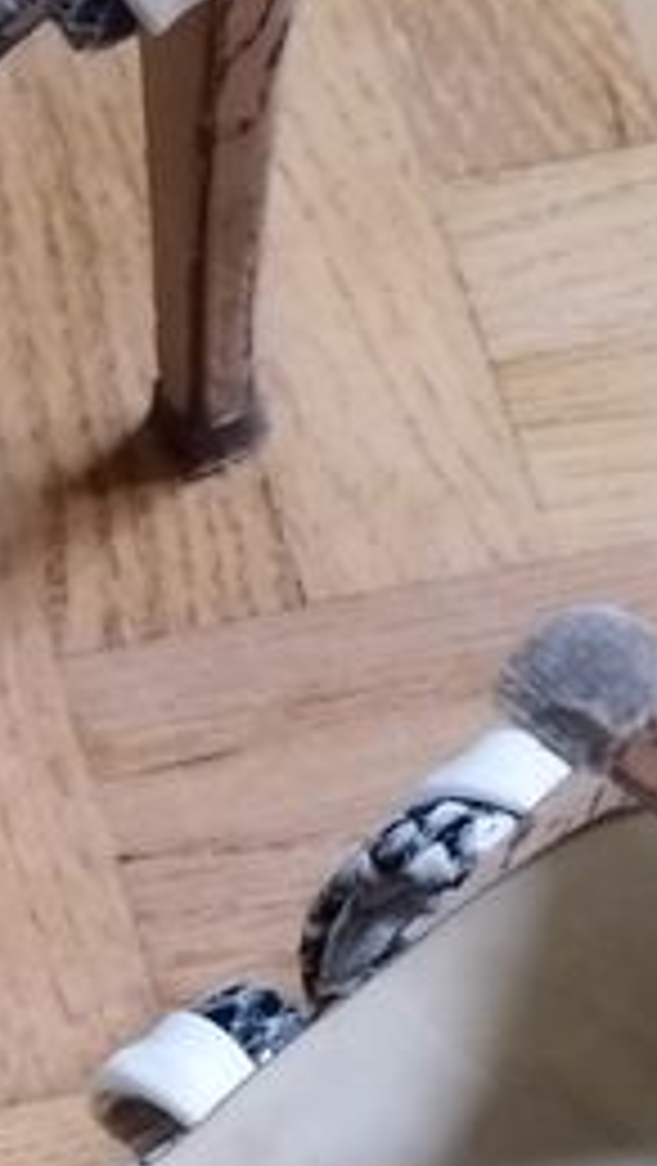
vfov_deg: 20.1
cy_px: 959
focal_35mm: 105
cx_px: -189
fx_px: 3247
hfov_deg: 11.3
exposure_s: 1/50
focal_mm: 5.95
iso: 520
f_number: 1.89
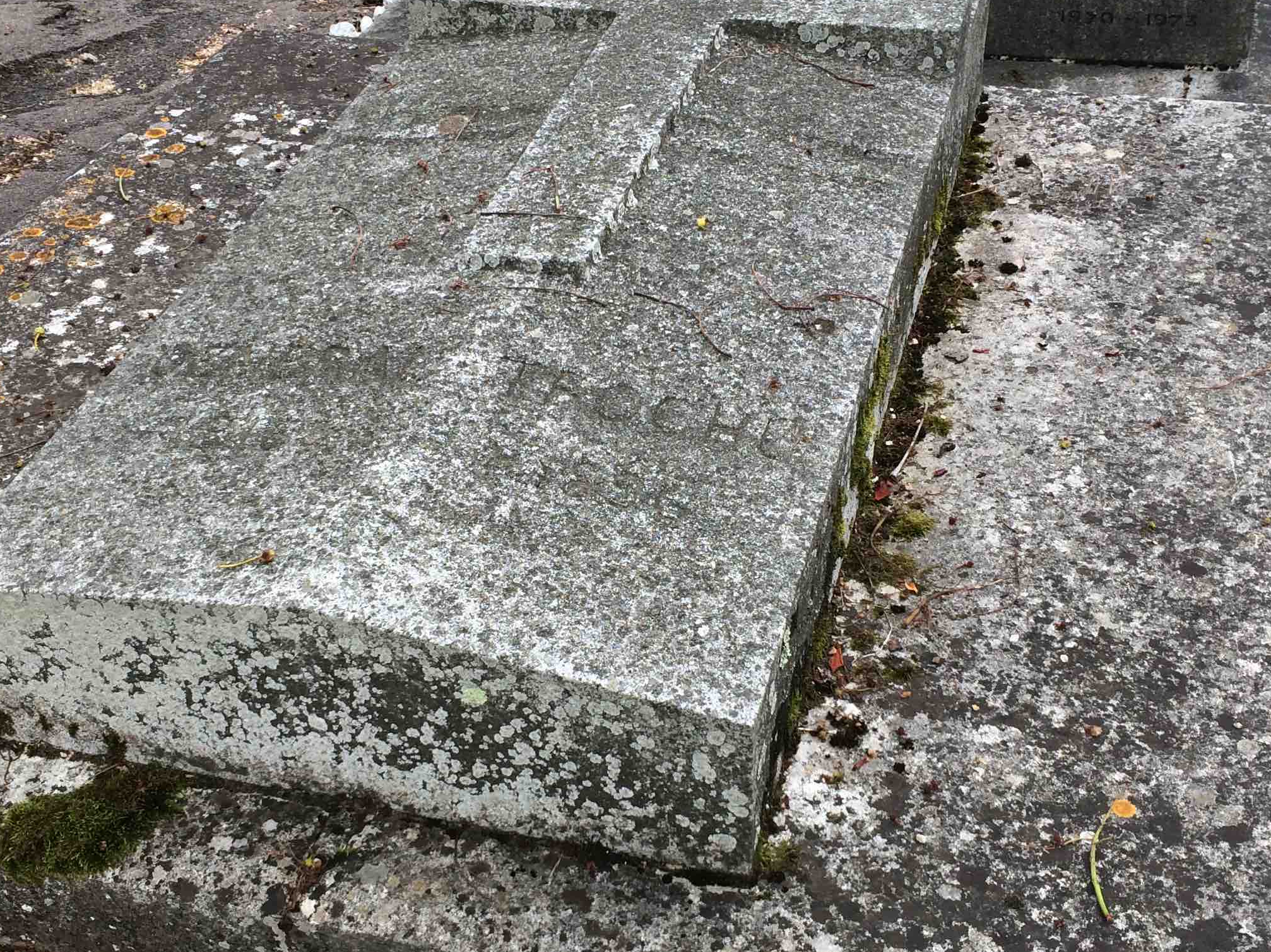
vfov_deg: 30.9
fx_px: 1725
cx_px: 630
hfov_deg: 40.4
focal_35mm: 47
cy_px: 523
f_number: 2.2
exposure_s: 1/547
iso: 32
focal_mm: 4.15
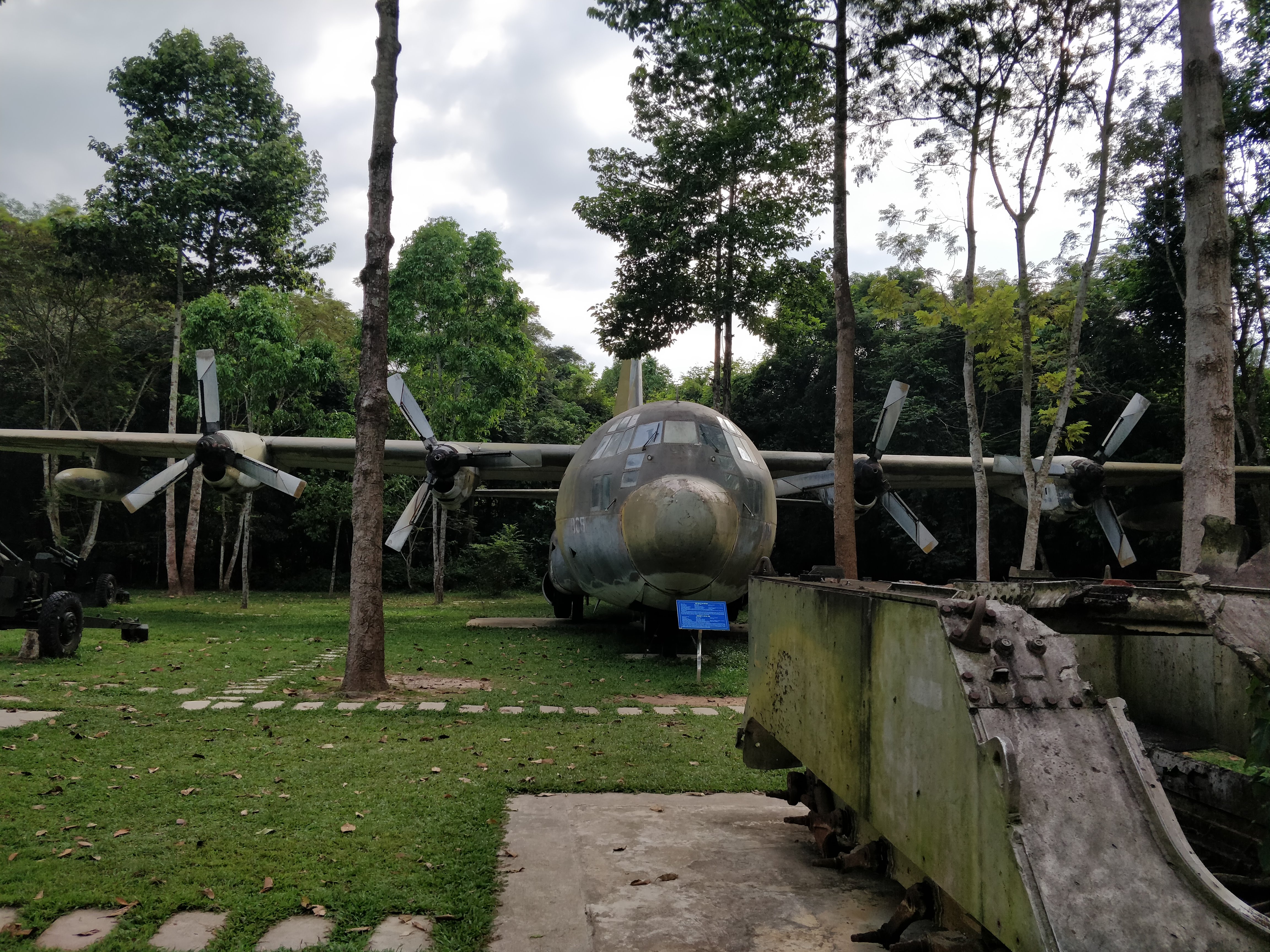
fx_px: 881
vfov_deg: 56.8
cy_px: 476
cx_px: 635
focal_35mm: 24
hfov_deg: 71.6
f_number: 1.7
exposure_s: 1/1666
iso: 320
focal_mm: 4.1
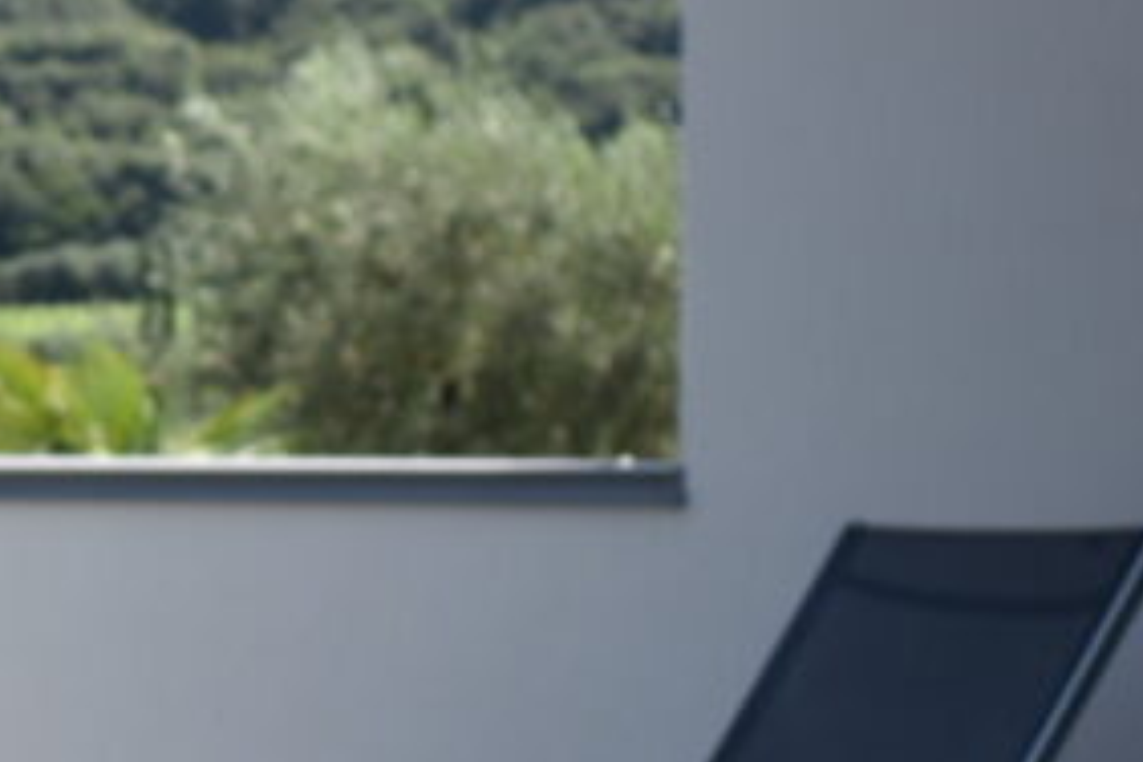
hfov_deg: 19.8
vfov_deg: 13.9
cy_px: 537
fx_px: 3111
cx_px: -134
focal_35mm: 98
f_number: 3.5
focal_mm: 18
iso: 100
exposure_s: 1/640
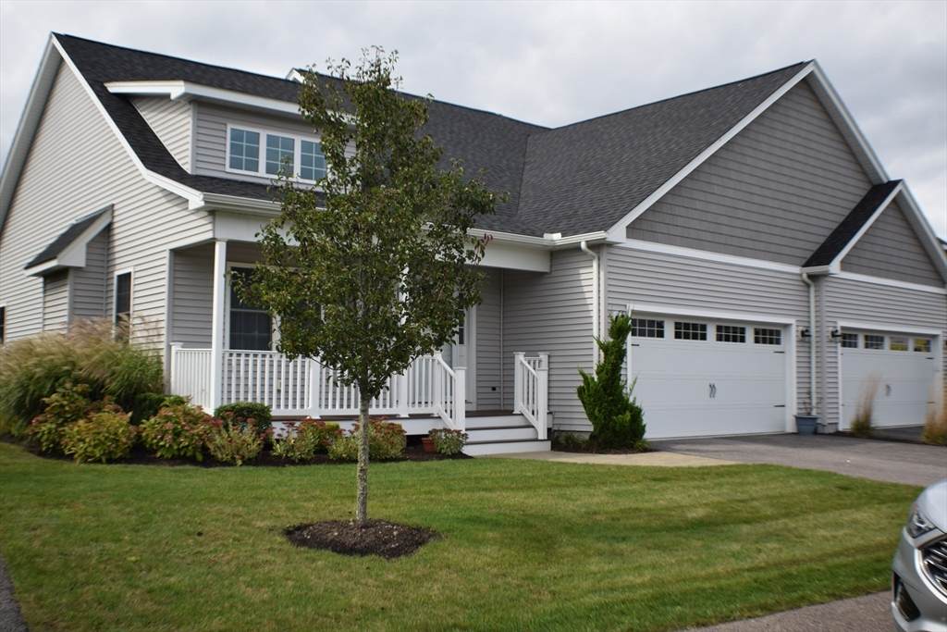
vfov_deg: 29.0
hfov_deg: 42.3
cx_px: 474
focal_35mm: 46
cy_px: 316
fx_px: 1223
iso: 100
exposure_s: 1/400
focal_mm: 31
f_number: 5
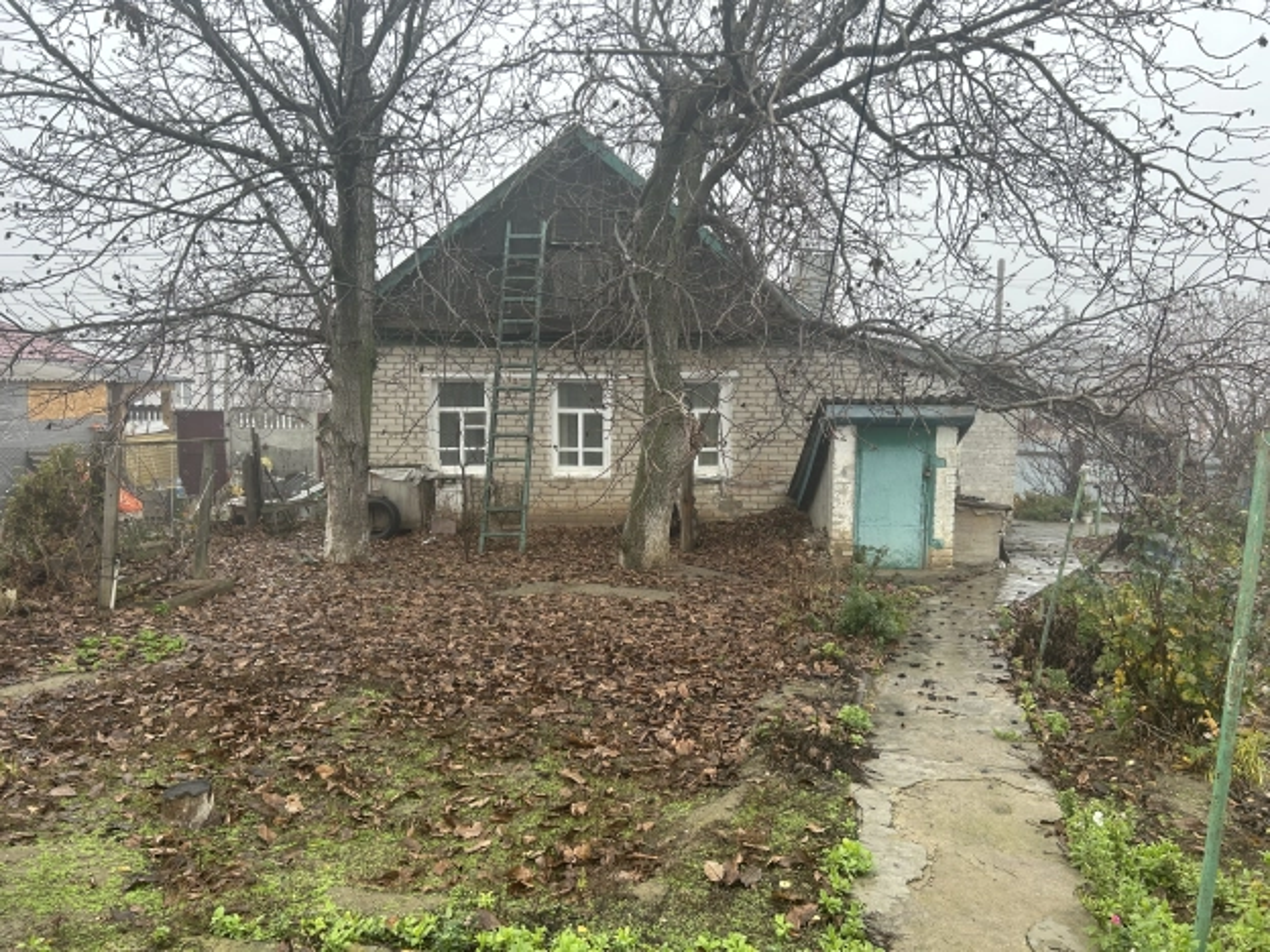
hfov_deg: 67.3
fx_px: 954
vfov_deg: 53.1
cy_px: 476
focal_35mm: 26
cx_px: 635
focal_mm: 5.7
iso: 40
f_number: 1.5
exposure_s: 1/121
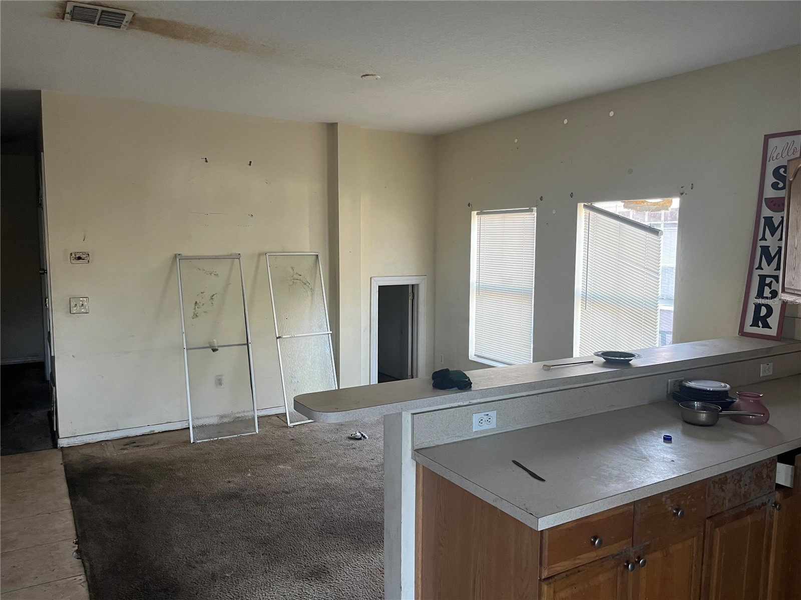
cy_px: 300
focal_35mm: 26
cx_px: 400
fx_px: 602
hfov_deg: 67.3
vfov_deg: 53.1
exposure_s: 1/60
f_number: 1.6
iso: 200
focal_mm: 5.1
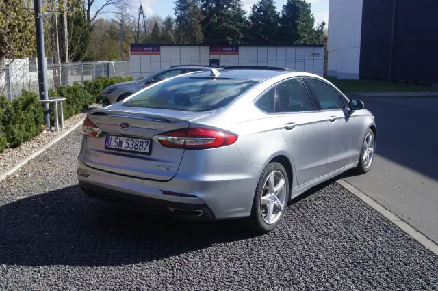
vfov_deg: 34.2
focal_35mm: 39
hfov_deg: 49.6
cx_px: 219
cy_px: 146
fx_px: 474
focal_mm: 26
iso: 100
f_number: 13
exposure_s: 1/100
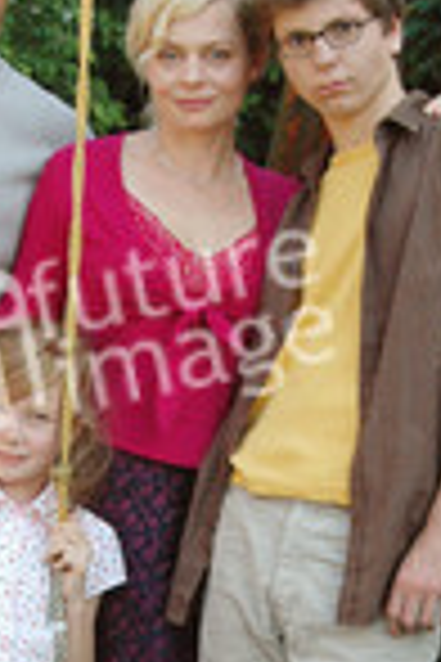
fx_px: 2322
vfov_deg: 16.1
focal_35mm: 126
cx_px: 234
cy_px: 563
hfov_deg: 10.9
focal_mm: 31
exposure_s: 1/200
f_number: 8
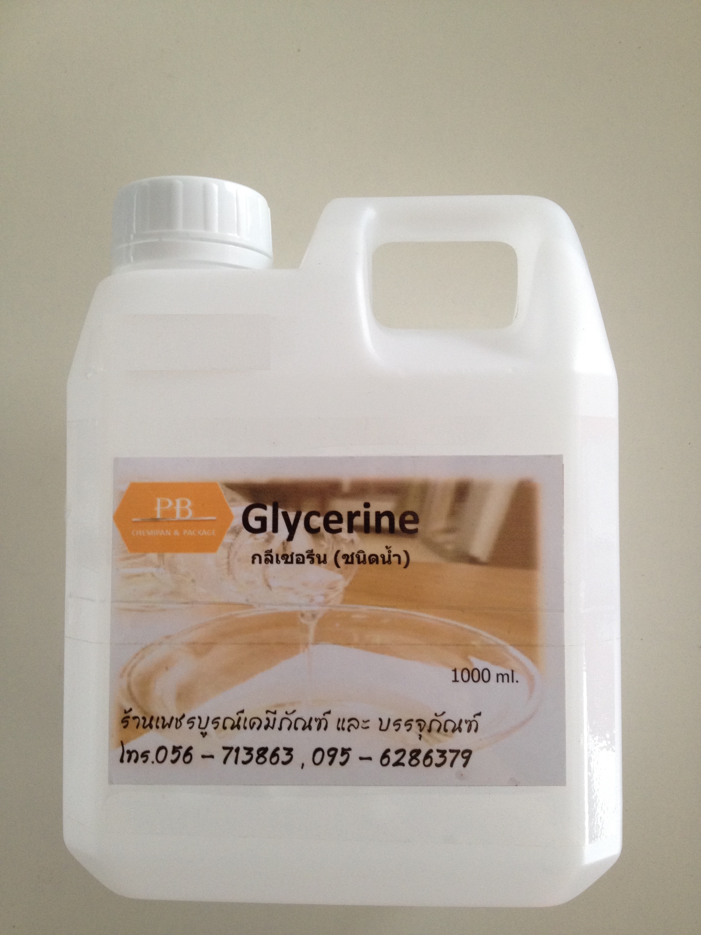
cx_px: 350
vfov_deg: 52.6
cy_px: 468
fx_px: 945
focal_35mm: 35
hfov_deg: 40.7
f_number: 2.4
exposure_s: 1/20
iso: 80
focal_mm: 4.28
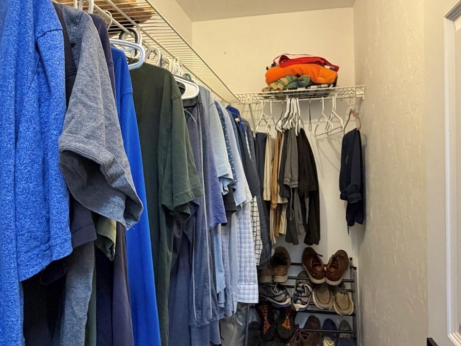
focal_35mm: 25
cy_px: 158
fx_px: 333
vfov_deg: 54.8
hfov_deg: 69.4
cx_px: 241
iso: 250
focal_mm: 2.22
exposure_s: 1/60
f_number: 2.2
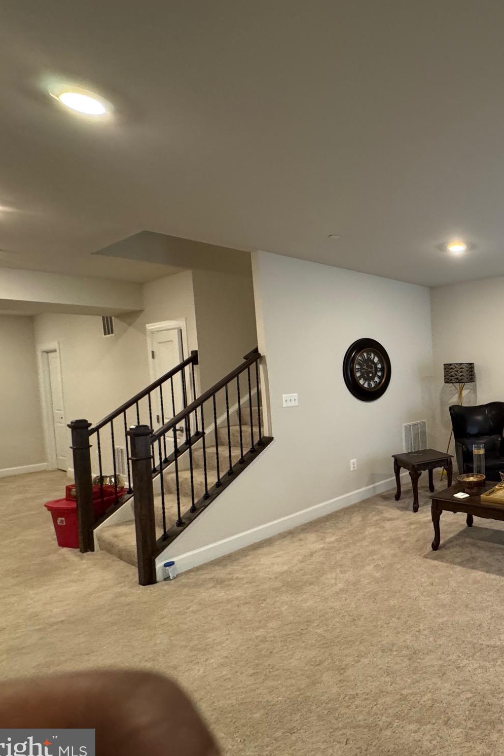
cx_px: 488
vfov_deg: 84.0
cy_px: 381
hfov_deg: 51.5
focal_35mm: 20
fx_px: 420
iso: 400
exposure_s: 1/60
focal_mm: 2.22
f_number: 2.2
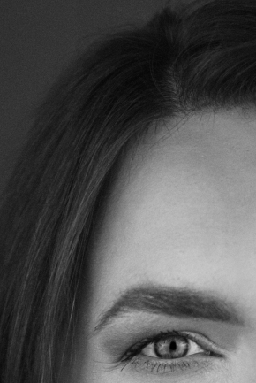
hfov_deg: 9.5
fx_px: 1524
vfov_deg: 13.7
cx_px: 249
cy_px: 508
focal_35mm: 143
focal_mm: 35
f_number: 1.8
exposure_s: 1/1000
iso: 100
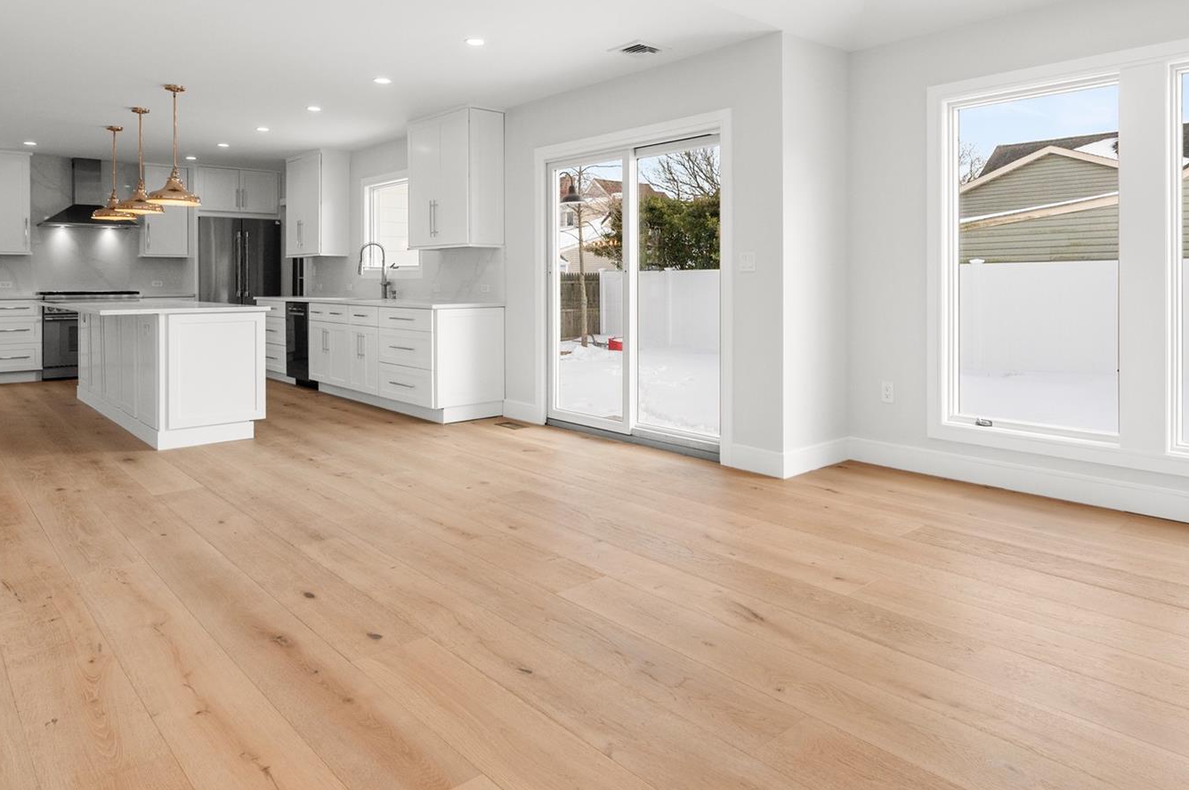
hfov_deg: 76.0
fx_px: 759
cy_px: 292
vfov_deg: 54.3
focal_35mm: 23
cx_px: 636
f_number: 8
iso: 500
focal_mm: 15
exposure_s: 1/250
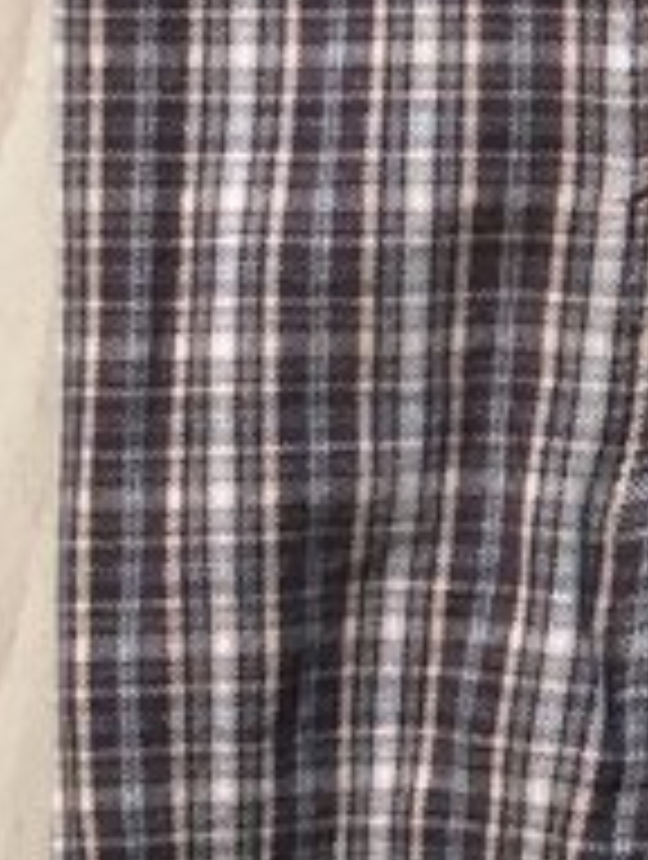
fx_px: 5025
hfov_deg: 7.2
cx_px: 1130
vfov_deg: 9.4
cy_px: -529
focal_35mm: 202
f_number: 2.2
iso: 50
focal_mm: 4.15
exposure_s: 1/33
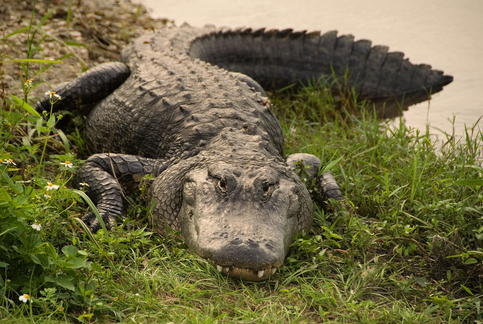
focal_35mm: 300
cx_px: 242
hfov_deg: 6.9
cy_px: 162
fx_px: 4030
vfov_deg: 4.6
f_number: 5.6
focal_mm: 200
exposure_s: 1/400
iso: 400
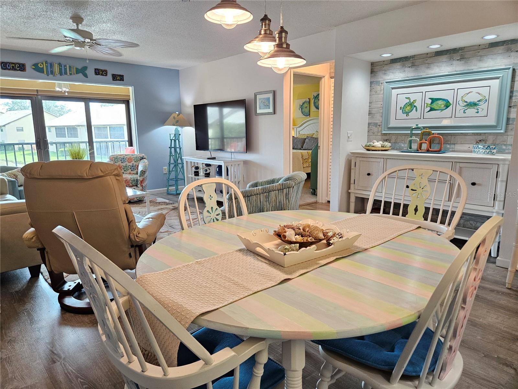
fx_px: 344
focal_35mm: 23
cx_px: 259
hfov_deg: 73.9
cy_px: 194
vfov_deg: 58.9
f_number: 1.8
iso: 250
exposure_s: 1/120
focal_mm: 5.4
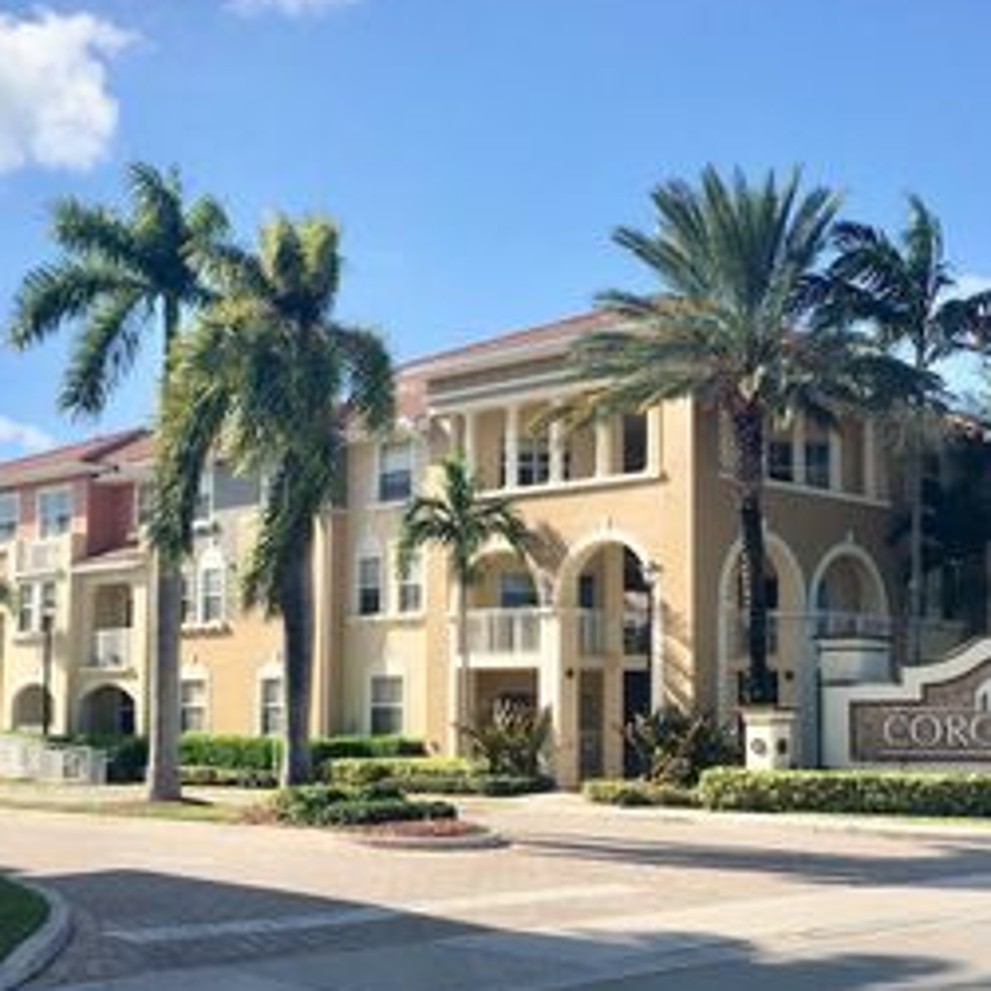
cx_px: 569
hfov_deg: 33.3
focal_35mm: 51
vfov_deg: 33.3
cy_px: 586
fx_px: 1652
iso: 25
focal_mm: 4.15
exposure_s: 1/1876
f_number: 2.2
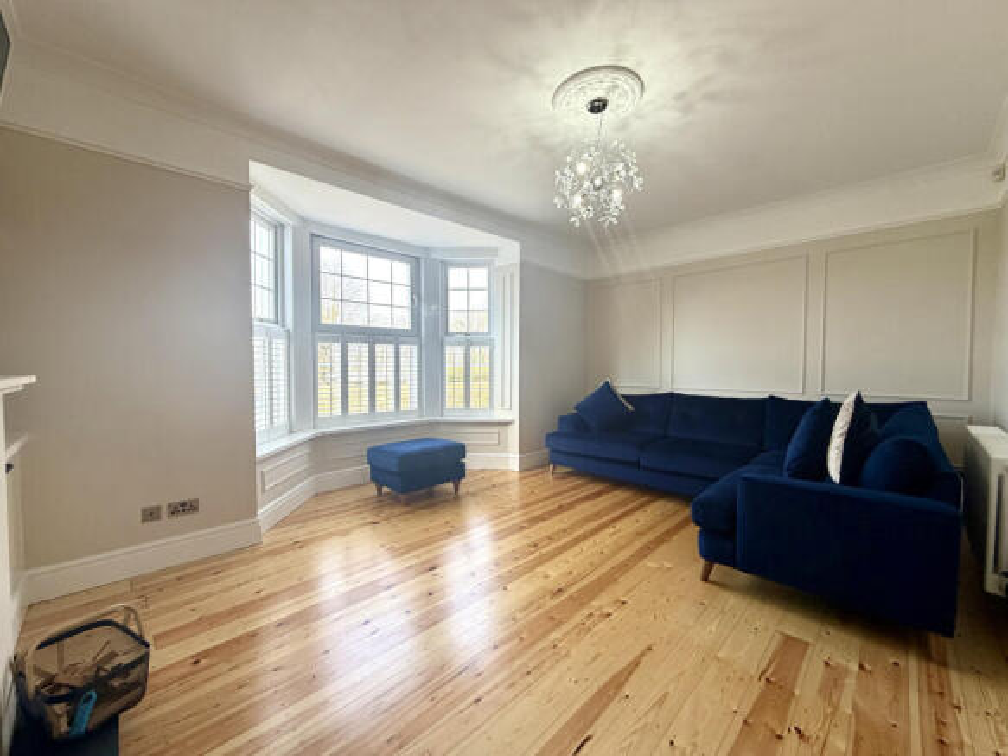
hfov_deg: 102.1
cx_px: 504
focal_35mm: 14
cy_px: 378
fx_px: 408
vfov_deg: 85.7
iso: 100
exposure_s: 1/121
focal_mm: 2.22
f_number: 2.2
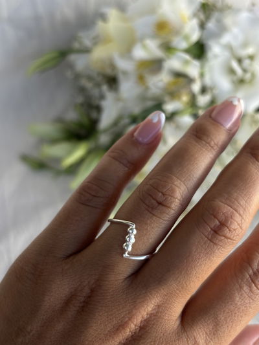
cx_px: 130
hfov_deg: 28.0
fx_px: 519
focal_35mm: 52
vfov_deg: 36.8
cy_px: 172
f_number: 1.6
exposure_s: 1/335
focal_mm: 5.96
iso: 32
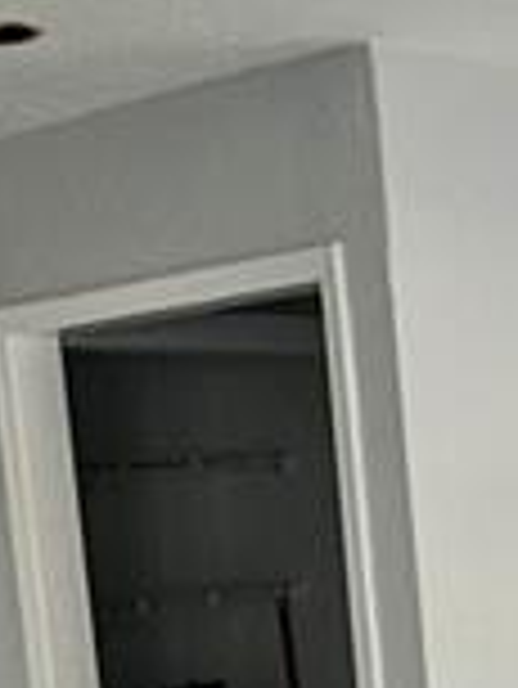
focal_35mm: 102
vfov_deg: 17.7
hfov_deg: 14.3
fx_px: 2032
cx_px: 500
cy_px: 967
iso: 80
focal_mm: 2.2
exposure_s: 1/60
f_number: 2.2
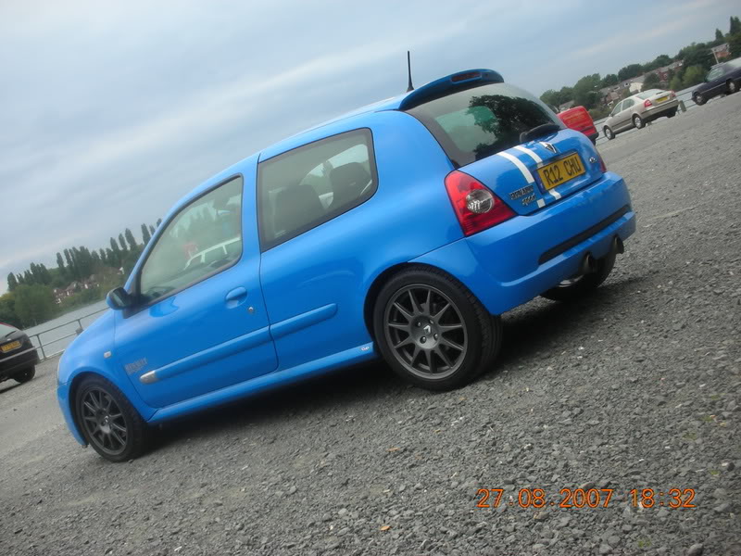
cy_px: 278
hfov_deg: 41.2
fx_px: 985
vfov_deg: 31.5
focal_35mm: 46
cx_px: 370
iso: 50
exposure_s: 1/71.2
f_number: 3.5
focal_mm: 7.7
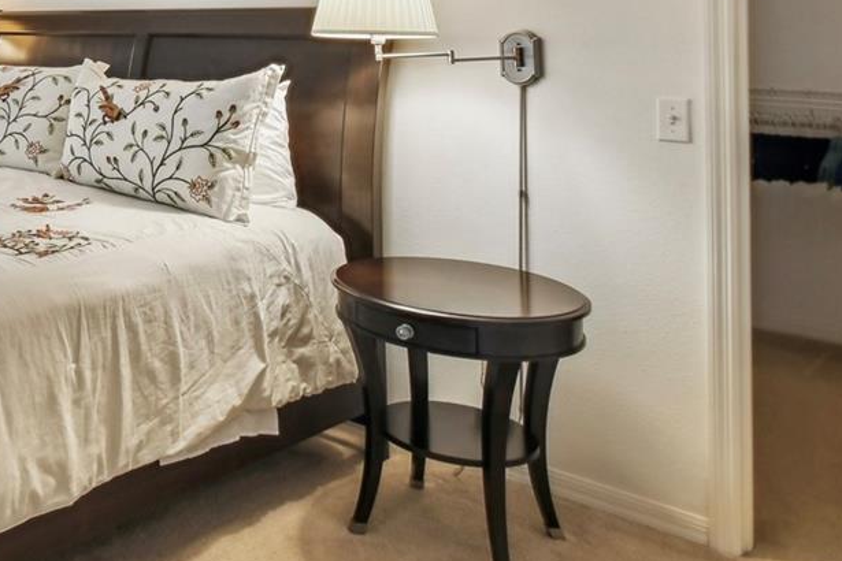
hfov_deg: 42.2
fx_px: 912
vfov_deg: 31.3
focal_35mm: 39
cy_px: -15
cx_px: -19
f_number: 7.1
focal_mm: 10
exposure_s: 1/13
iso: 100
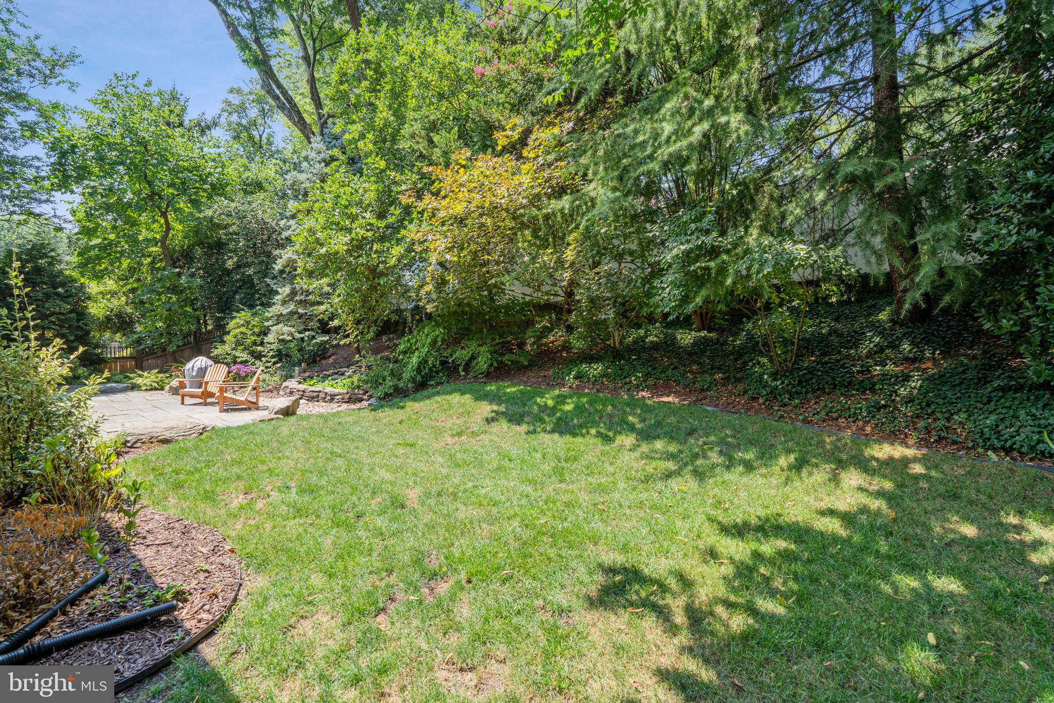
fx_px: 512
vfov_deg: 68.9
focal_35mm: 18
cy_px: 352
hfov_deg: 91.6
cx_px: 527
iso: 200
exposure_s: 1/125
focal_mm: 17.5
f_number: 8
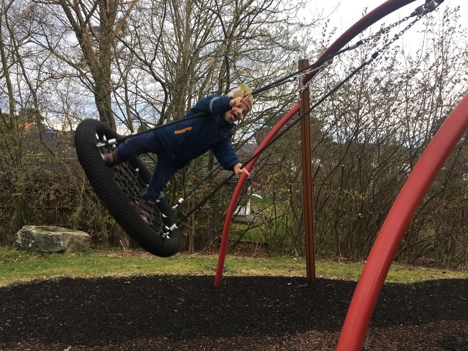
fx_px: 392
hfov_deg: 61.7
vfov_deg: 48.2
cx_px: 234
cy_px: 176
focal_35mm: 29
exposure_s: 1/110
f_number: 2.2
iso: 25
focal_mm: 4.15
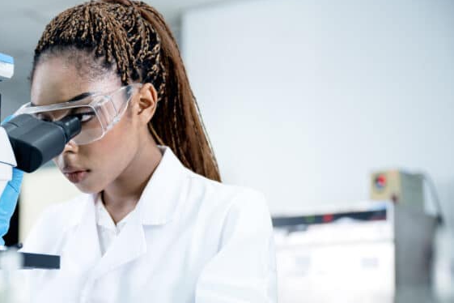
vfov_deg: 17.5
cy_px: 199
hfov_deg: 25.9
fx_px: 984
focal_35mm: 78
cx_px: 166
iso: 640
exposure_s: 1/200
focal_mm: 57
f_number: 2.8
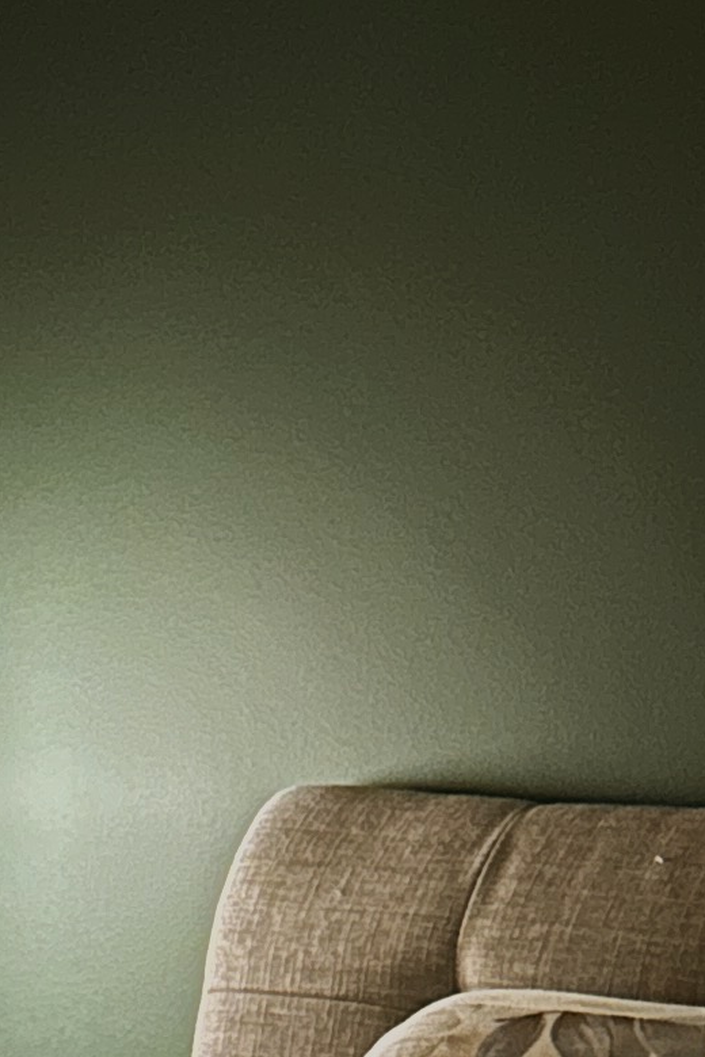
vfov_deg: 15.9
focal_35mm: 129
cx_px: -517
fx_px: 3789
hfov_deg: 10.1
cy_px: 495
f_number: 1.78
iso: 1250
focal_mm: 6.86
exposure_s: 1/13
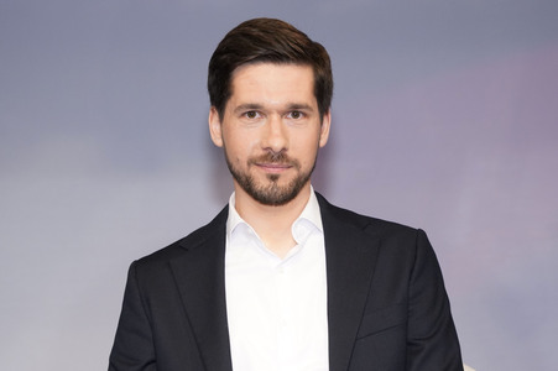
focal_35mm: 72
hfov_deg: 28.1
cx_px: 279
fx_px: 1115
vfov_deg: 18.9
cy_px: 186
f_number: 5
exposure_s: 1/160
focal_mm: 72
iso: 2000
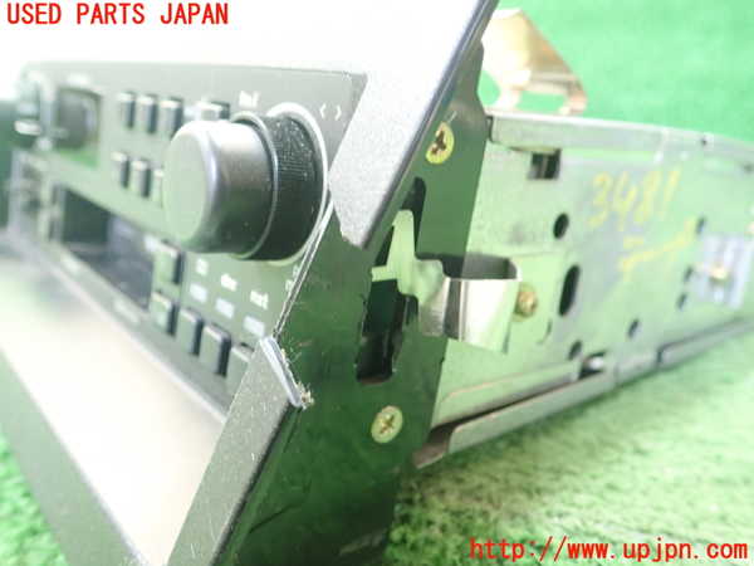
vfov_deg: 46.8
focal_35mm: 30
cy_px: 283
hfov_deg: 60.0
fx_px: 653
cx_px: 377
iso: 800
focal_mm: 5.5
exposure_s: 1/50
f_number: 2.3
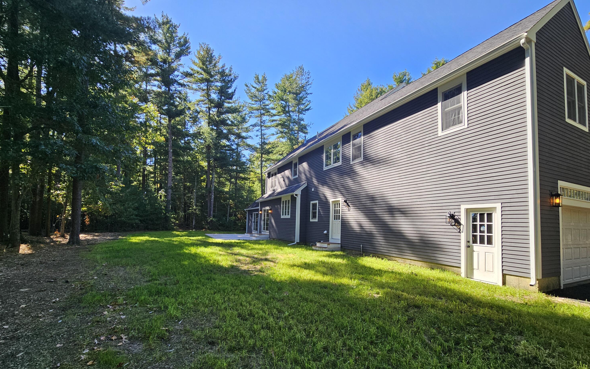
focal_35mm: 14
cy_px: 212
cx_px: 292
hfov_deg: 105.3
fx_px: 225
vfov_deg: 78.1
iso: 50
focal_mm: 2.2
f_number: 2.2
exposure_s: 1/396
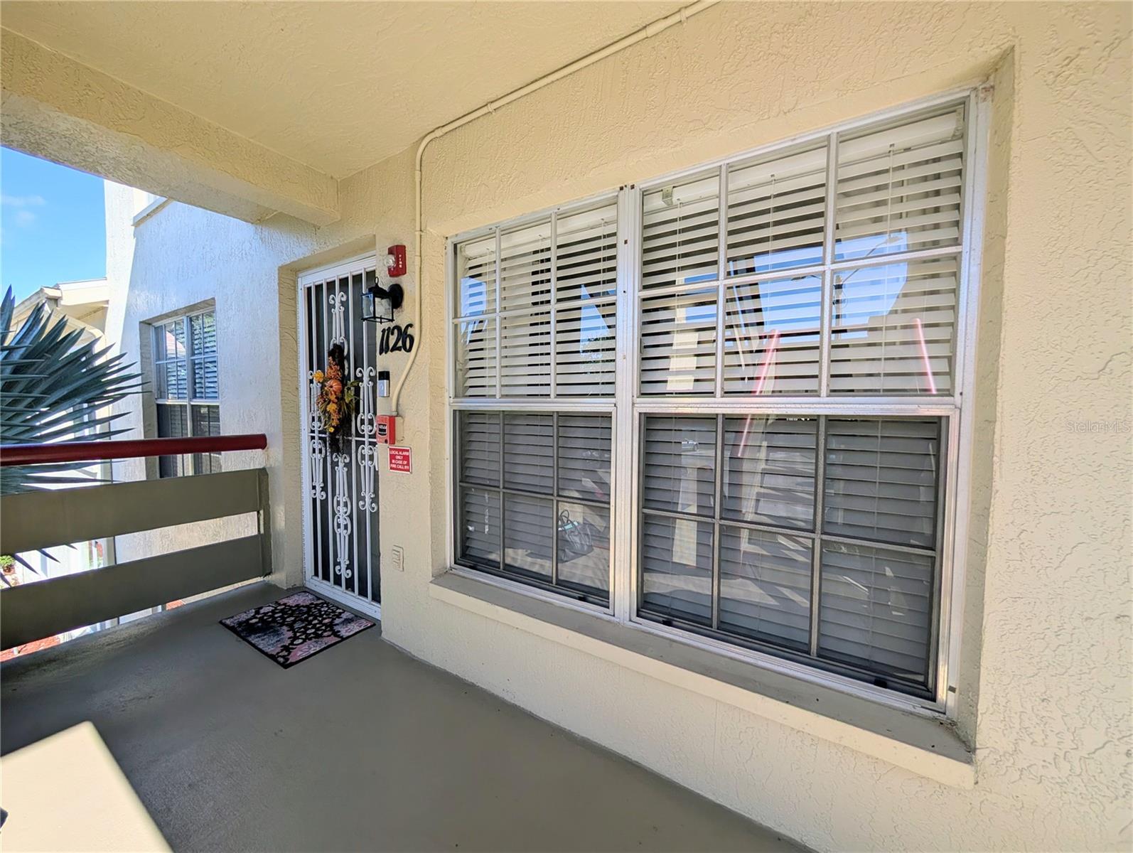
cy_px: 426
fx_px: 393
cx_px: 566
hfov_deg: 110.5
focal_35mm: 12
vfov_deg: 94.6
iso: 56
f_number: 1.7
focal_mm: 2.02
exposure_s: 1/2092
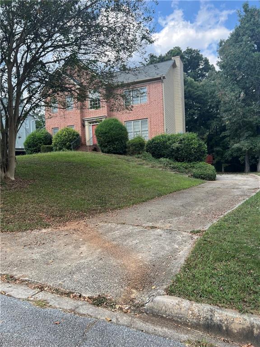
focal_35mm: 26
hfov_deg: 53.1
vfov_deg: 67.3
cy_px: 174
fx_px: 260
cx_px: 130
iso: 50
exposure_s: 1/957
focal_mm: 5.7
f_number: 1.5
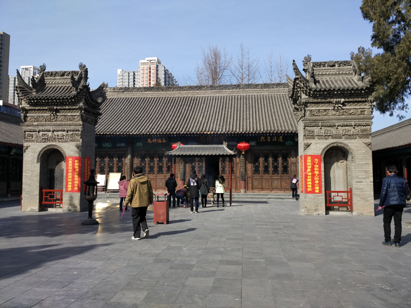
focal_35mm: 30
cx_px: 206
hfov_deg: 60.0
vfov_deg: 46.8
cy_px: 154
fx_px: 356
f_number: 2
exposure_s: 1/1170
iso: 100
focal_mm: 4.12
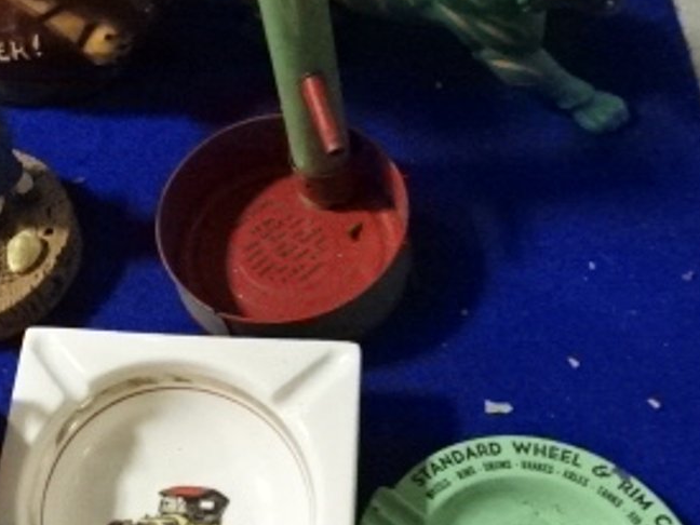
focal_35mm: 56
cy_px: 154
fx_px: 1132
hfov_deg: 31.1
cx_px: -39
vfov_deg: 25.9
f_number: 3.5
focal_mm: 4.1
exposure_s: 1/100
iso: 2000
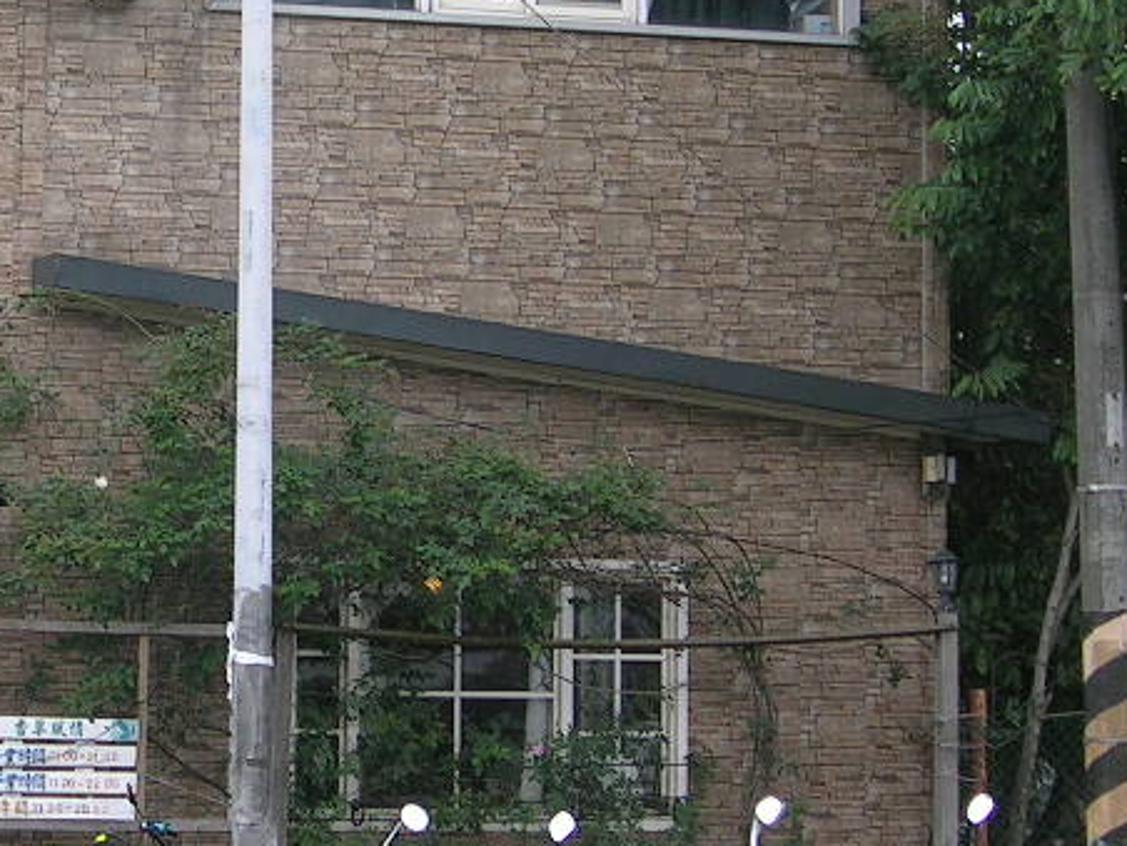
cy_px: 427
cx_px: 82
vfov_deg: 11.5
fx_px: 4200
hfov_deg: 15.1
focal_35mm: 129
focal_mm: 8.6
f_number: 3.4
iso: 50
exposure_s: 1/130
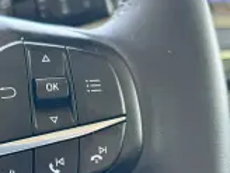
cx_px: 50
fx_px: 379
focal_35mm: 57
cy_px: 111
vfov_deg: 25.6
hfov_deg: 33.0
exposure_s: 1/60
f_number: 1.6
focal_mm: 5.96
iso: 200
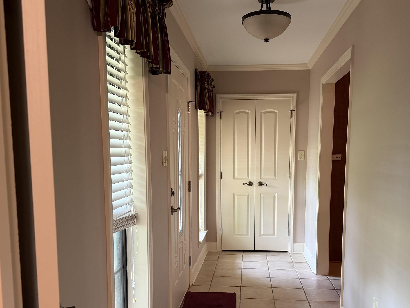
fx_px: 391
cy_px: 197
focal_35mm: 33
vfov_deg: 42.5
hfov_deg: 55.2
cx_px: 227
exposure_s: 1/60
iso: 200
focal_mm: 6.76
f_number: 1.78
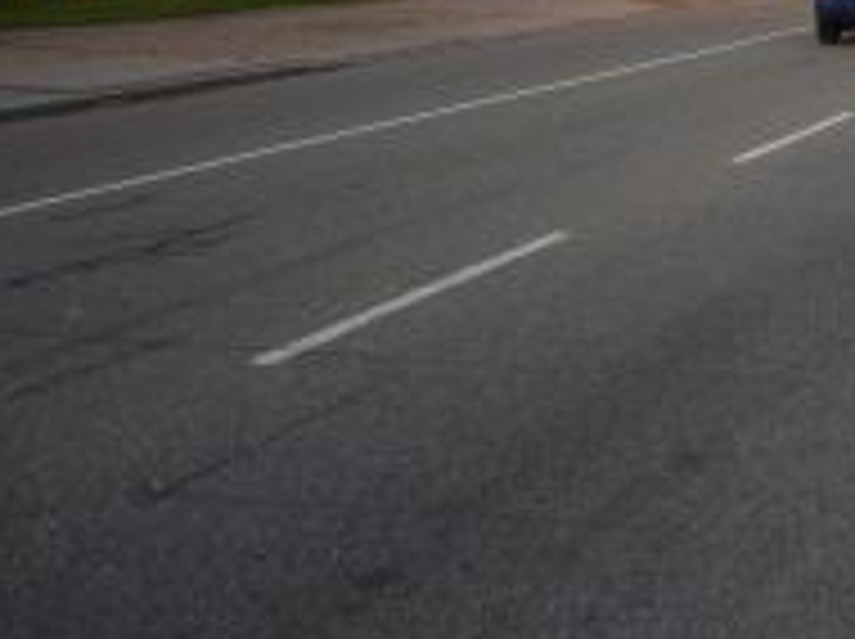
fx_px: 1998
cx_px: 986
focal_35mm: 81
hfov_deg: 22.5
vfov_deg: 17.4
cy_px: -117
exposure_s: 1/125
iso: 100
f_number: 4
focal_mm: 5.2
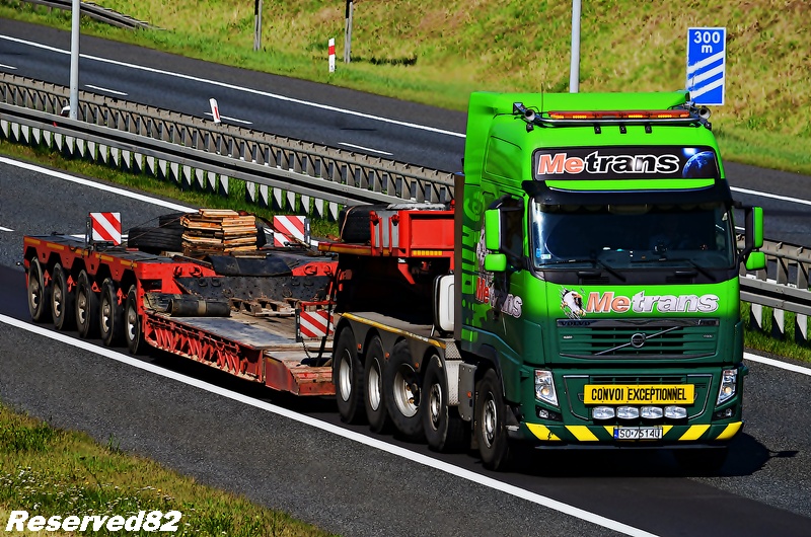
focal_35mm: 390
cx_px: 406
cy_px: 268
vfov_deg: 3.5
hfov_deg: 5.3
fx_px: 8768
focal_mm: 260
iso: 160
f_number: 8
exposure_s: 1/1000
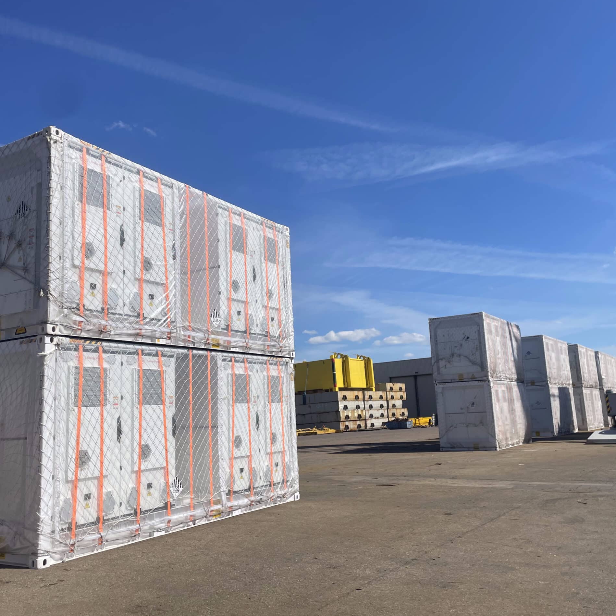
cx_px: 306
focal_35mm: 31
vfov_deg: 52.5
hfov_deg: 52.5
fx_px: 624
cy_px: 309
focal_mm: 4.2
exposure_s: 1/6897
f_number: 1.6
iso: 32
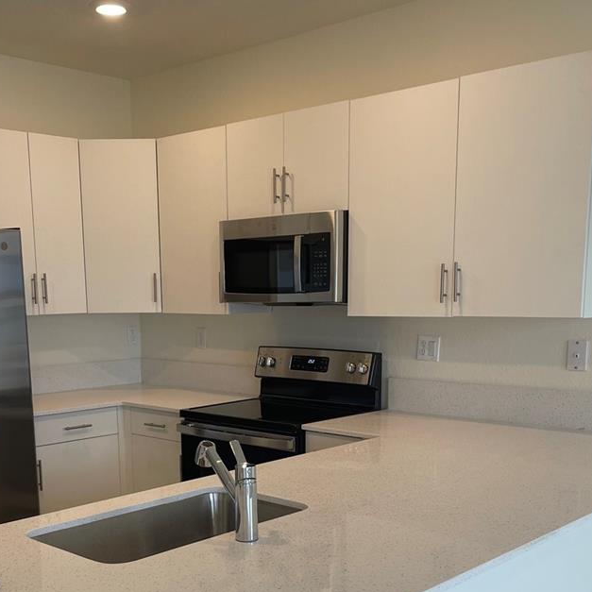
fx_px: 851
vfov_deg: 37.6
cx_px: 245
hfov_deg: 38.2
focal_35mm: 44
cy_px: 431
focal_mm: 5.1
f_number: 1.6
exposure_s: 1/120
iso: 50
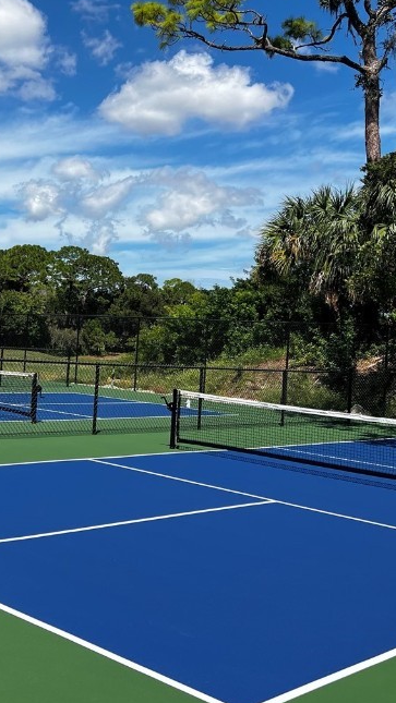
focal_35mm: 45
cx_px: 128
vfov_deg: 45.4
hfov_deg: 26.4
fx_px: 840
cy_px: 314
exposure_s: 1/4630
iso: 50
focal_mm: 5.7
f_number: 1.5
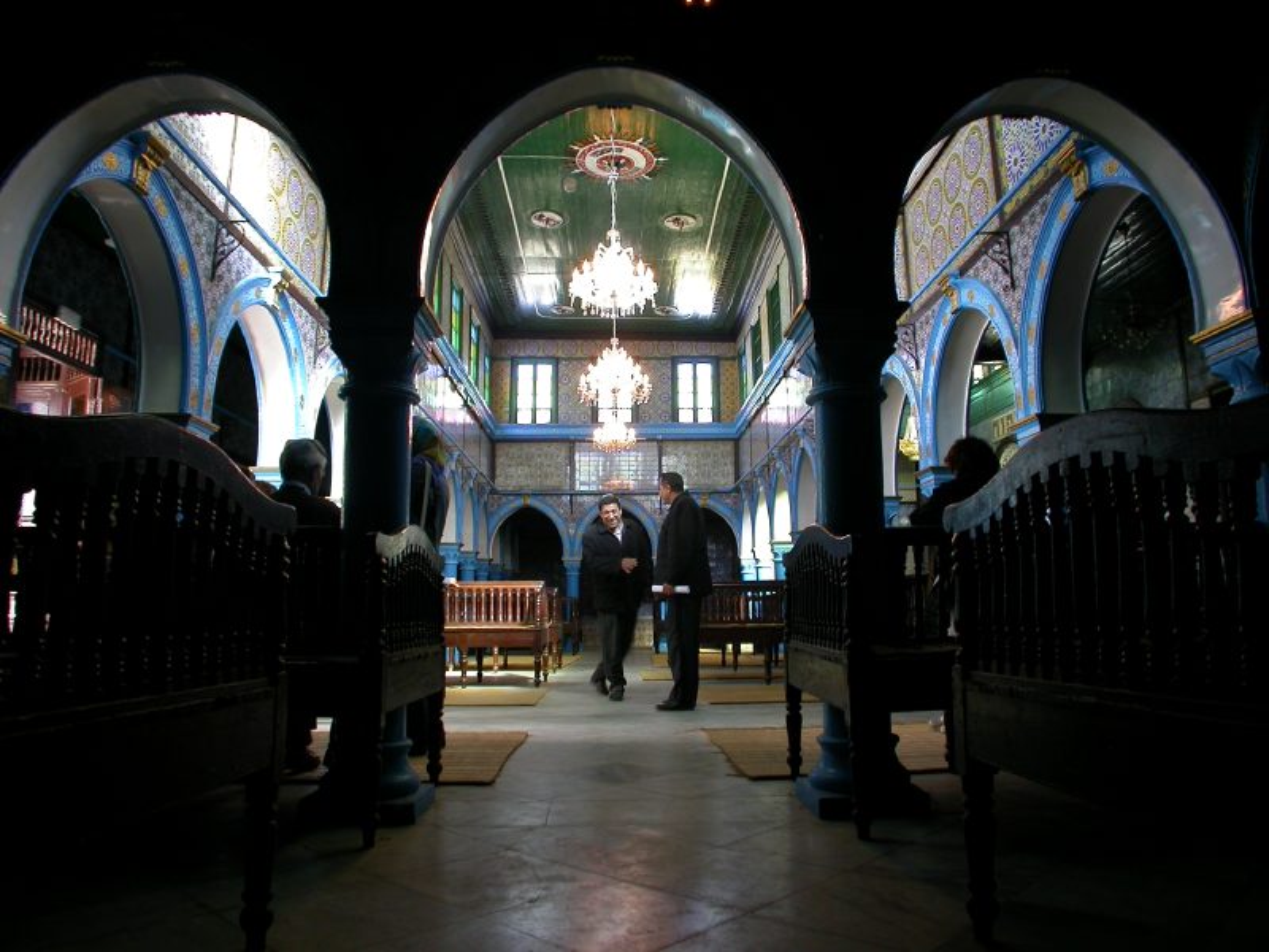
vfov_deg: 37.7
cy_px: 476
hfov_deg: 49.0
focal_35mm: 38
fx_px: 1393
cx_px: 634
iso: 100
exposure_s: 1/22
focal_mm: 7.85
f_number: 2.6
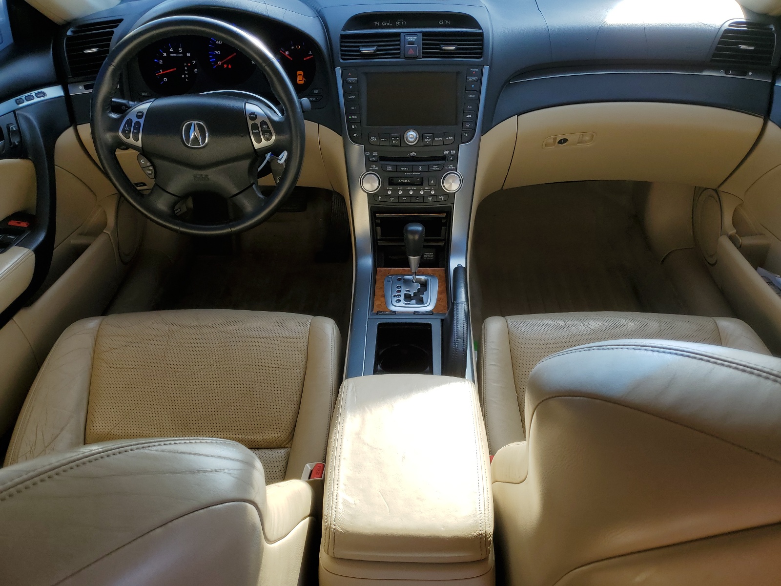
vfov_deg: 53.1
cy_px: 293
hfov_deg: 67.3
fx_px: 587
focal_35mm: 26
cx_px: 390
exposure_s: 1/455
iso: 50
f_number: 1.5
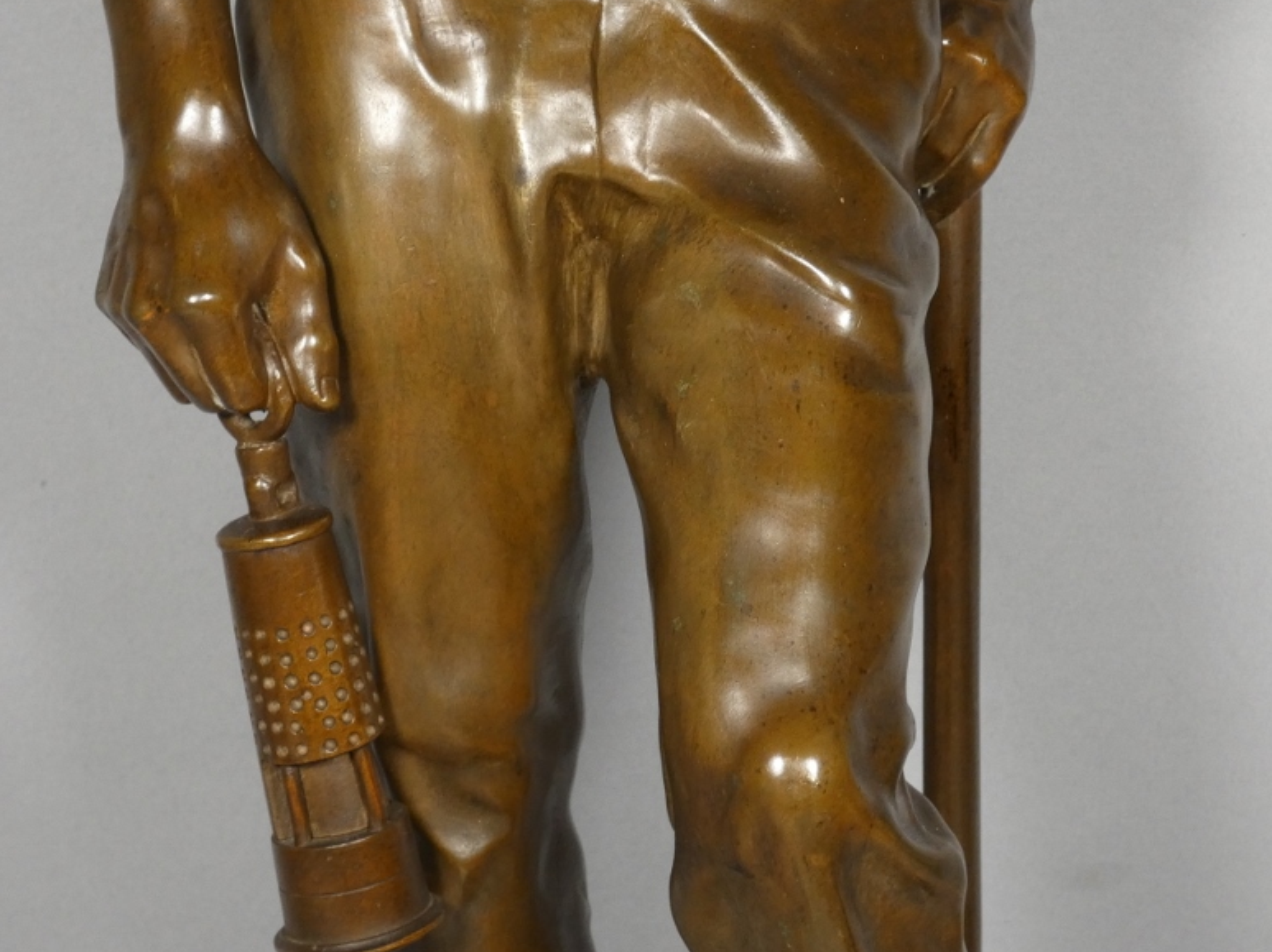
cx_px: 648
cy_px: 324
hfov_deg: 17.9
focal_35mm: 110
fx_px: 4040
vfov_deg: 13.4
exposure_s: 1/80
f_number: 4.5
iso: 250
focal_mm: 14.8
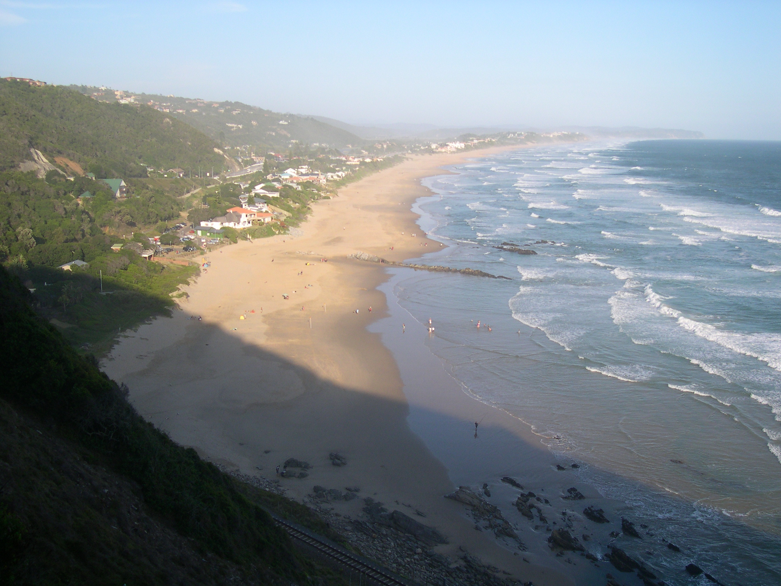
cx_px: 390
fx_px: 857
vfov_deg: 37.7
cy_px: 293
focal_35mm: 38
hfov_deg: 49.0
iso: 100
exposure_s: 1/144
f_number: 7.6
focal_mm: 8
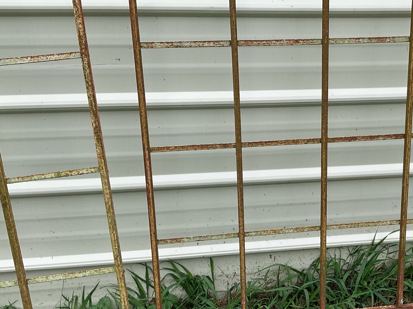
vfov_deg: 32.2
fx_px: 537
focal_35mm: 45
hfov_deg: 40.9
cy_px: 157
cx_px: 309
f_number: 1.8
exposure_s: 1/551
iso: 16
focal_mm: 3
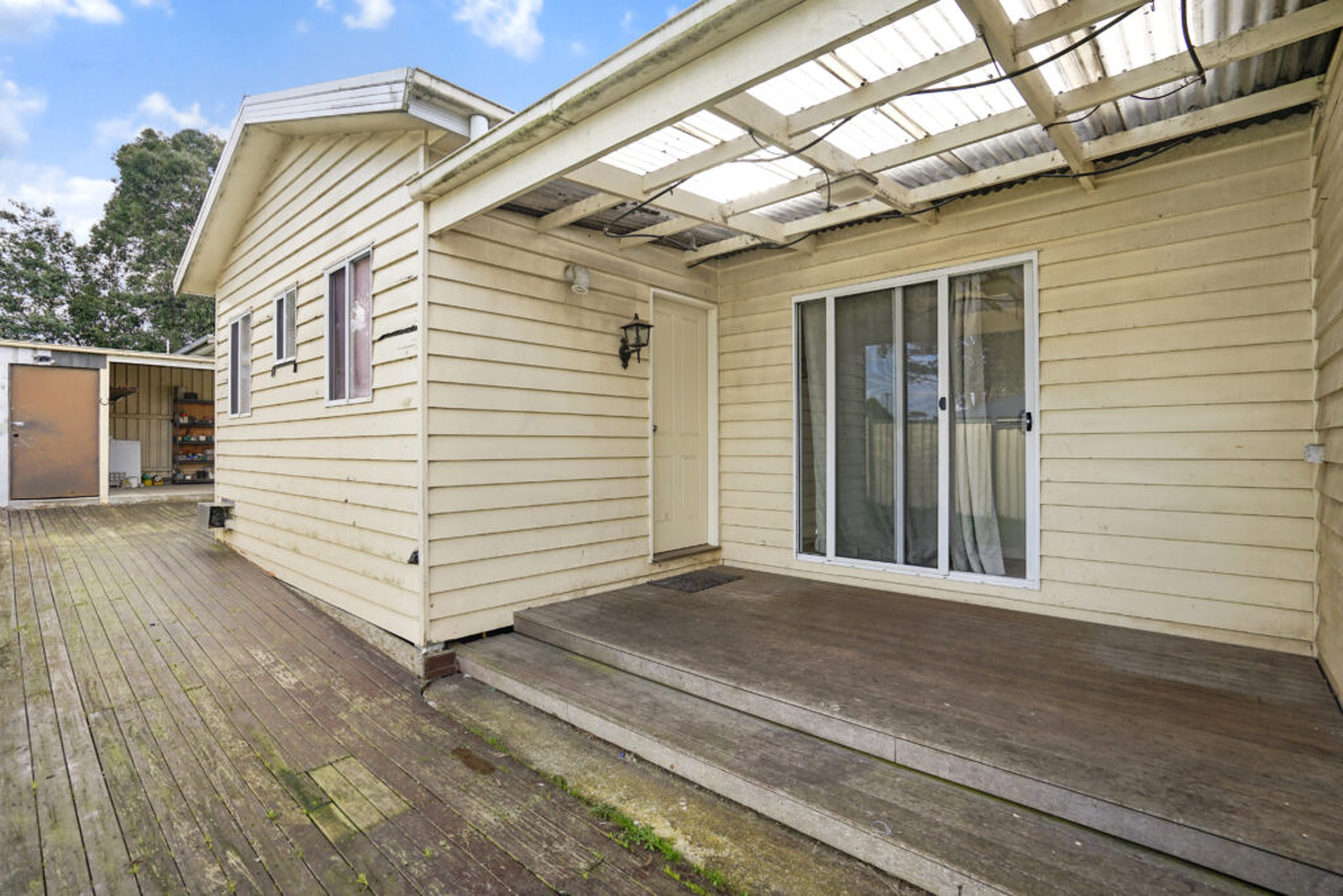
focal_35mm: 16
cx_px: 672
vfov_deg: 73.8
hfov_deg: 96.7
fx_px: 597
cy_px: 448
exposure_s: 1/100
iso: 100
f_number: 7.1
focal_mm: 16
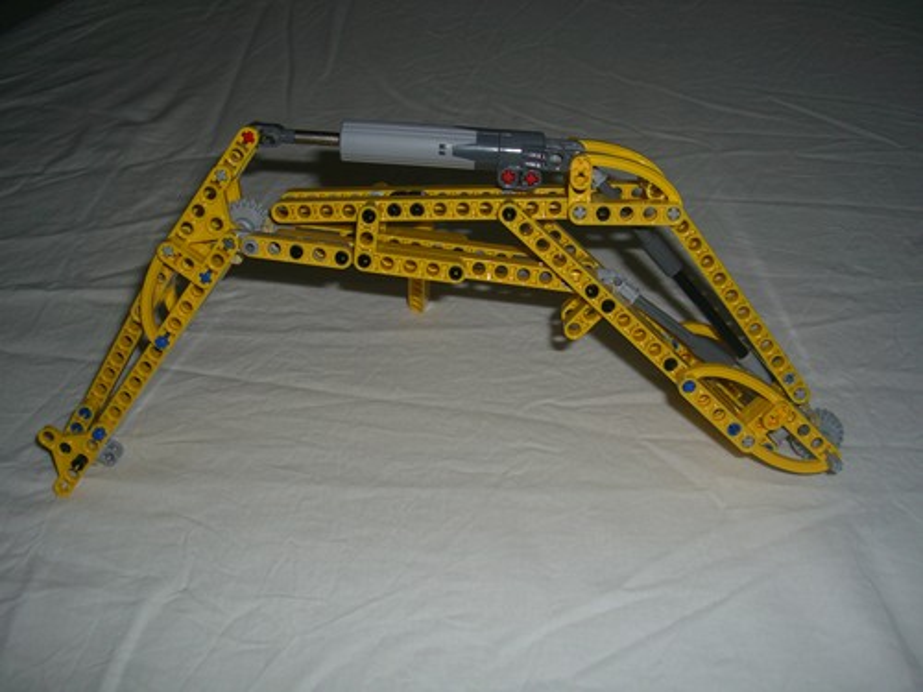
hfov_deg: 49.0
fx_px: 1013
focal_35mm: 38
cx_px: 462
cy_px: 346
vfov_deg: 37.7
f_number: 5.6
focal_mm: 7.9
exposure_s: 1/30
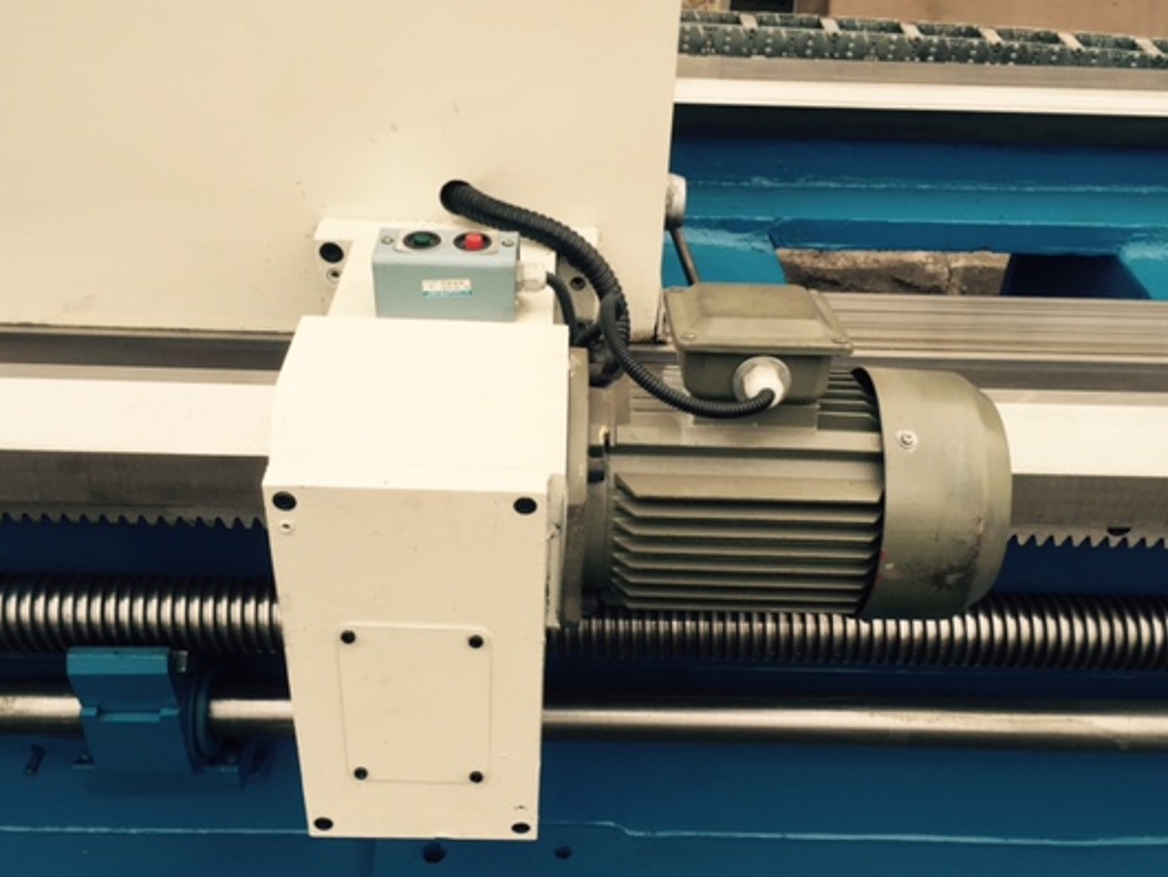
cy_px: 476
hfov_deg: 52.6
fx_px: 1181
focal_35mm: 35
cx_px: 591
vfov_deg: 40.7
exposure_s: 1/120
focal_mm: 4.15
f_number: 2.2
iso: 40
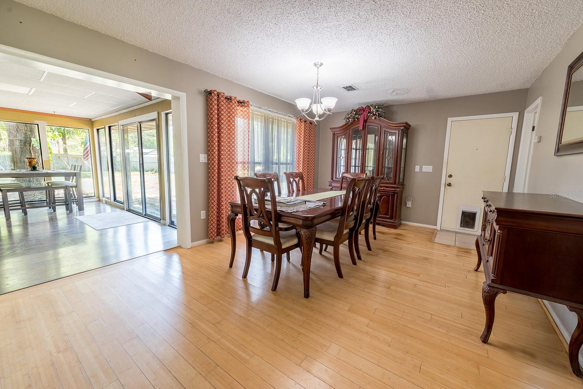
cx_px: 292
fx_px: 227
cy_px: 194
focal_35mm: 14
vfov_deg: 81.3
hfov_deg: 104.2
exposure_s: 1/20
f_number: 8
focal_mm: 14
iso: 200
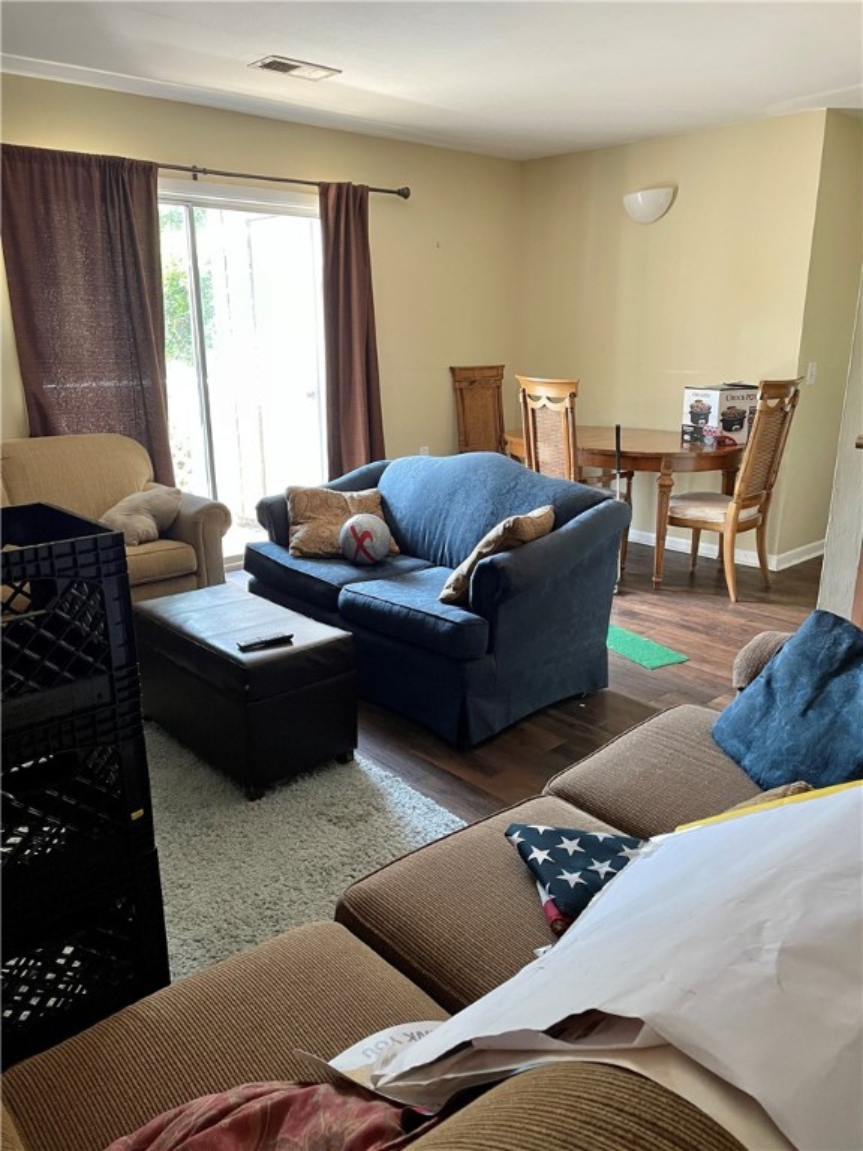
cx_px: 432
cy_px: 576
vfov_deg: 67.3
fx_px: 864
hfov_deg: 53.1
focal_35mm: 26
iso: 250
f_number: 1.6
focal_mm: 4.2
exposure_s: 1/60
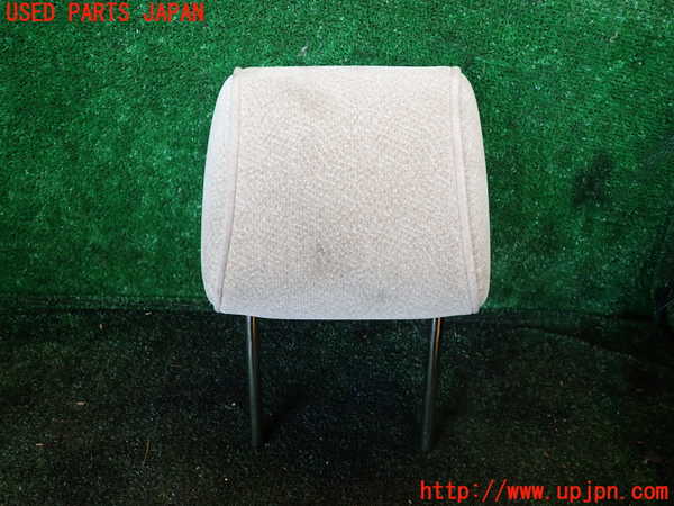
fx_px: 487
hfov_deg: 69.4
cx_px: 337
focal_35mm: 25
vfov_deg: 54.9
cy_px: 253
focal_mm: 4.5
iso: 200
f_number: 2
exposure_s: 1/60
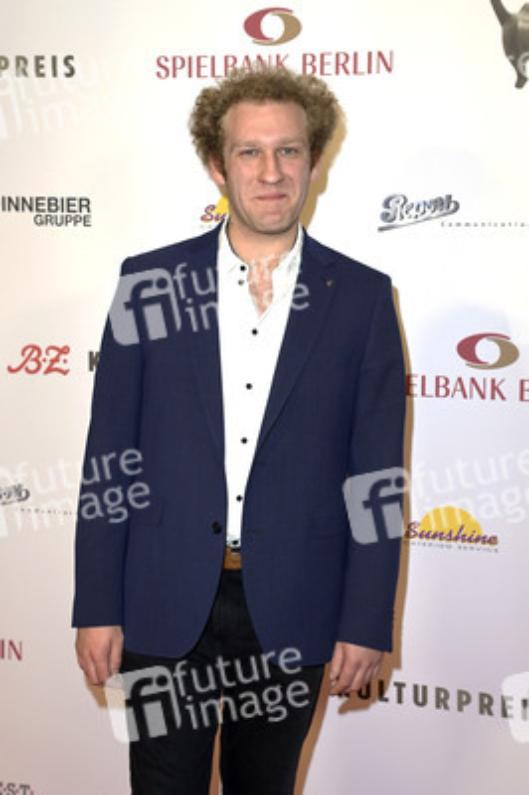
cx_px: 264
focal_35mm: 62
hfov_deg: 21.9
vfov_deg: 32.4
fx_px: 1369
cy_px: 398
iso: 640
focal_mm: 62
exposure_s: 1/200
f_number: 5.6
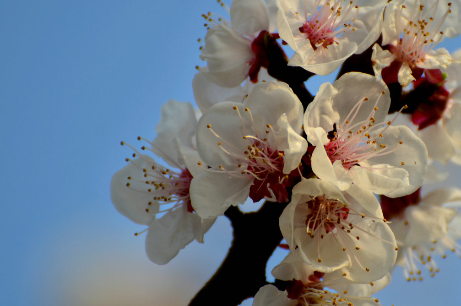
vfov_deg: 2.3
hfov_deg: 3.4
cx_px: 319
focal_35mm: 603
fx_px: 7709
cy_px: 150
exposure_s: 1/640
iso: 100
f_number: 5.6
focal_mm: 270
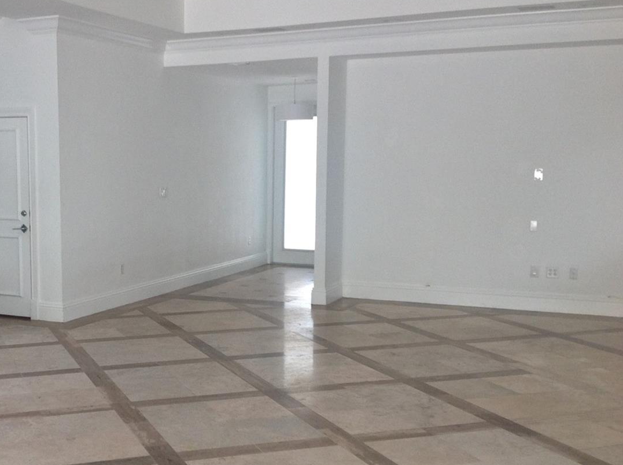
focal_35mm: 52
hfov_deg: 36.4
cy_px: 254
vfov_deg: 27.9
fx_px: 934
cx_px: 189
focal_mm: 4.28
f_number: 2.4
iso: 80
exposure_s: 1/120
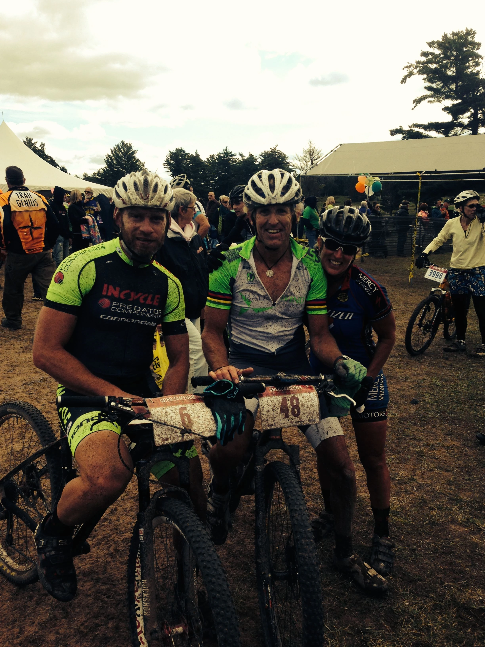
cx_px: 242
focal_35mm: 33
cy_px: 324
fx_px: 616
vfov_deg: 55.4
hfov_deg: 42.9
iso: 50
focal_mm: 4.12
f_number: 2.4
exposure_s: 1/1043
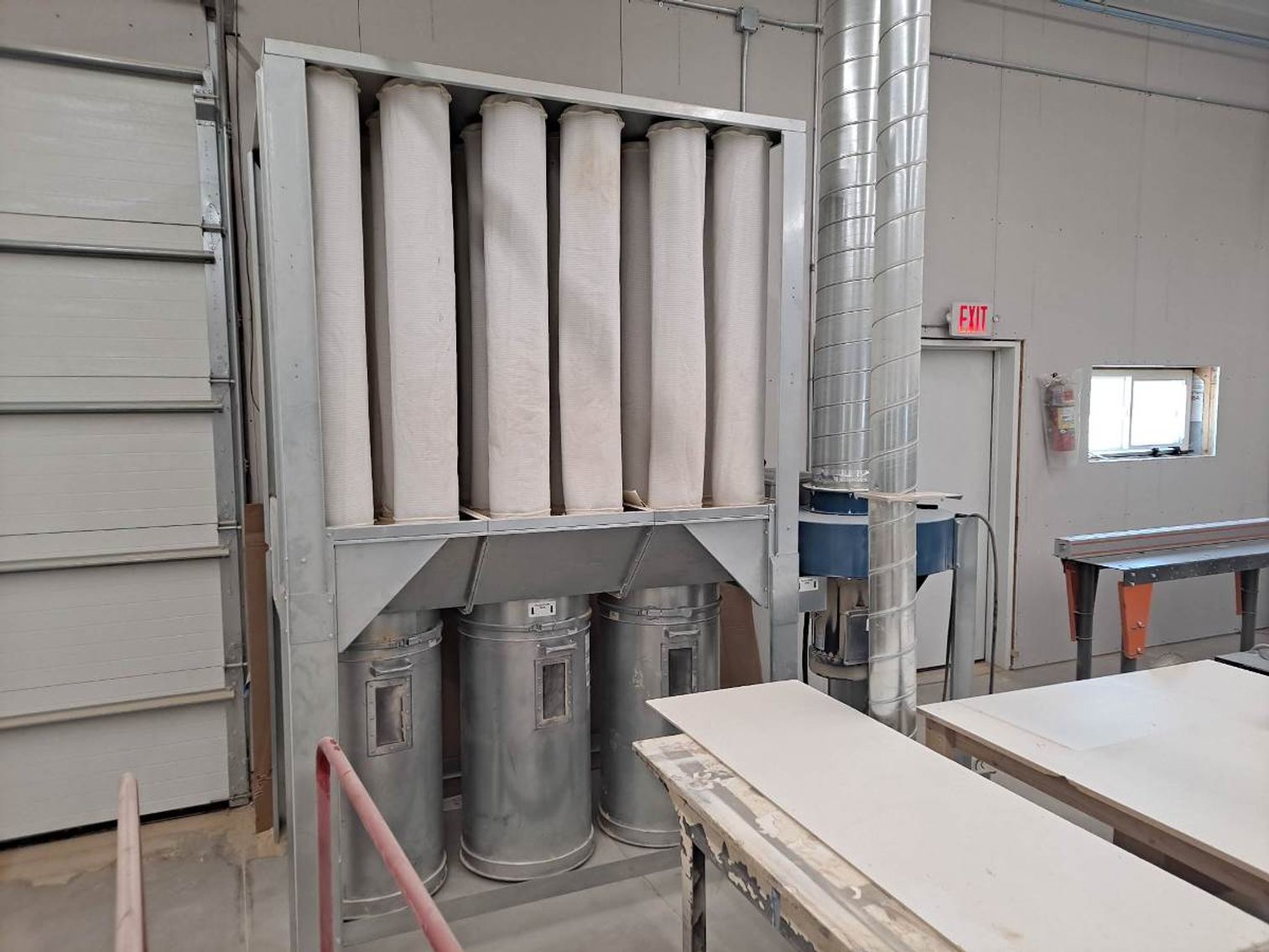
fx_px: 917
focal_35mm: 25
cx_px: 634
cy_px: 476
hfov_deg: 69.4
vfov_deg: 54.9
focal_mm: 4.6
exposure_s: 1/60
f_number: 2
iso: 100
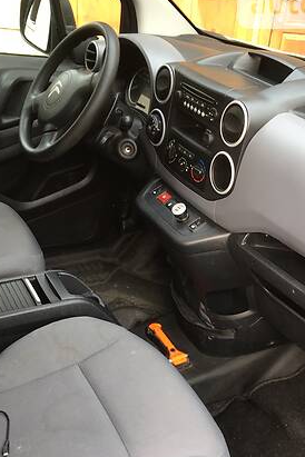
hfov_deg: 30.5
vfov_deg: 43.9
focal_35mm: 44
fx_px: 559
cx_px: 164
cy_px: 301
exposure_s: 1/50
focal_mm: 4.2
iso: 32
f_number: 2.2
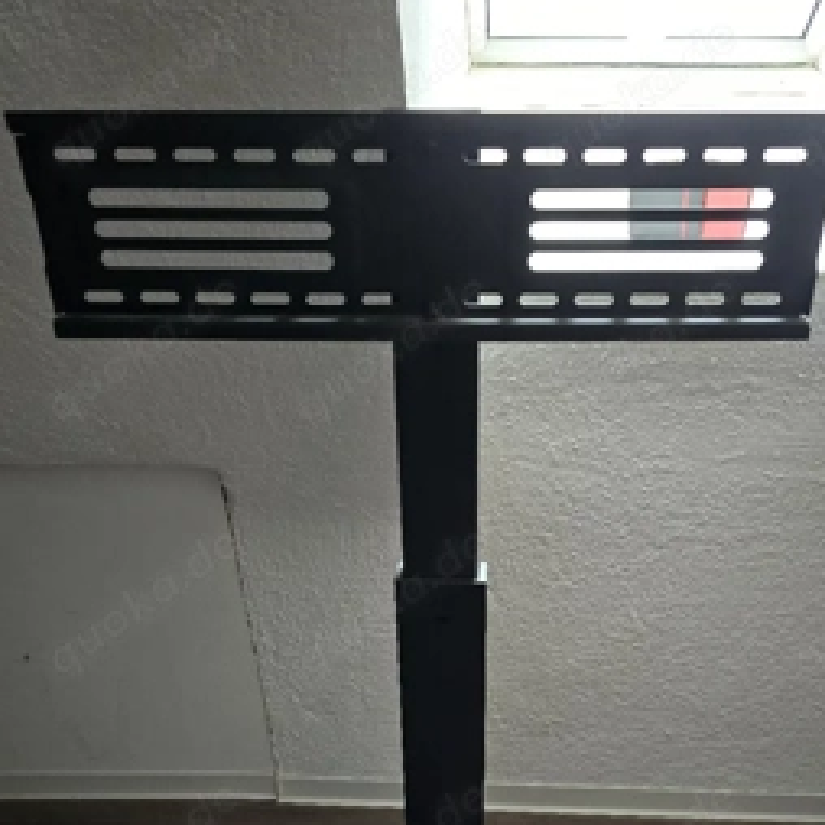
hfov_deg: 51.0
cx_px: 461
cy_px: 637
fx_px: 863
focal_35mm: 32
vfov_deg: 48.7
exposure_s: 1/101
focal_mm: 6.3
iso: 1000
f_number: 1.7
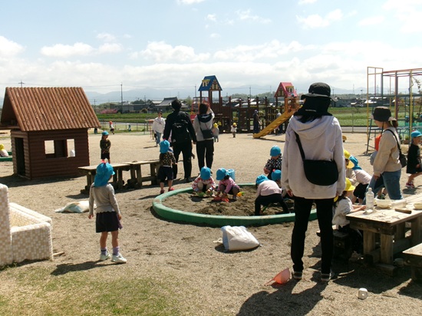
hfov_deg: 43.9
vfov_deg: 33.6
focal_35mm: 43
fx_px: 524
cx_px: 211
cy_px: 158
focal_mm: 7.8
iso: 100
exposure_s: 1/160
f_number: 12.5
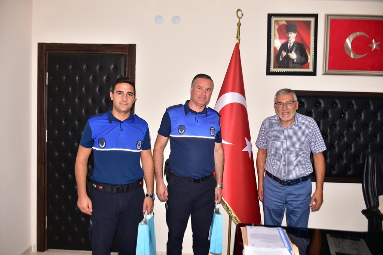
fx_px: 287
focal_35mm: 27
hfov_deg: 67.4
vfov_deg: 47.9
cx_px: 192
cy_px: 128
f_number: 3.5
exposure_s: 1/60
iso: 100
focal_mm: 18
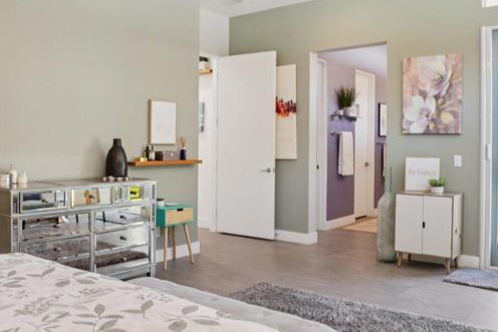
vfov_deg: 39.9
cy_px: 147
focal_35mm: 33
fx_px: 457
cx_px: 257
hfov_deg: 57.2
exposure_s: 1/25
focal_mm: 16
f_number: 8
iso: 400
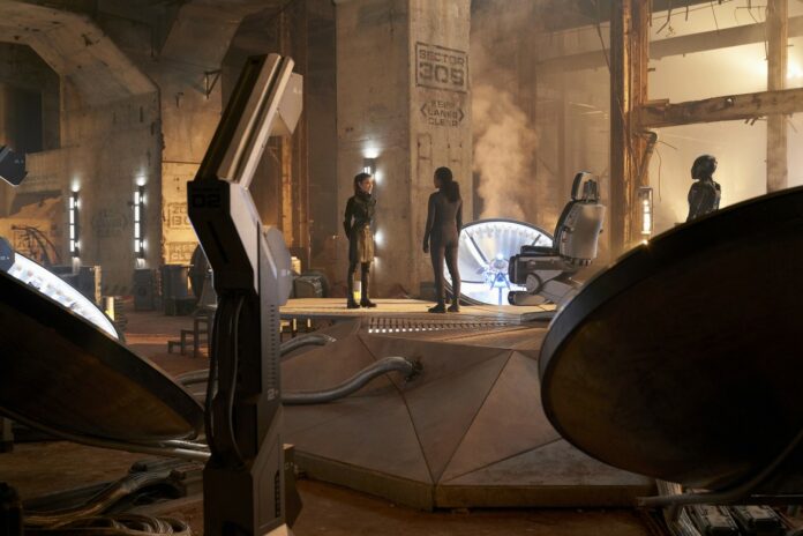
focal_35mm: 39
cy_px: 268
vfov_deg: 34.2
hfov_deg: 49.6
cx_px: 402
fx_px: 870
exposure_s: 1/100
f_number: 3.2
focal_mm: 39
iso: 3200
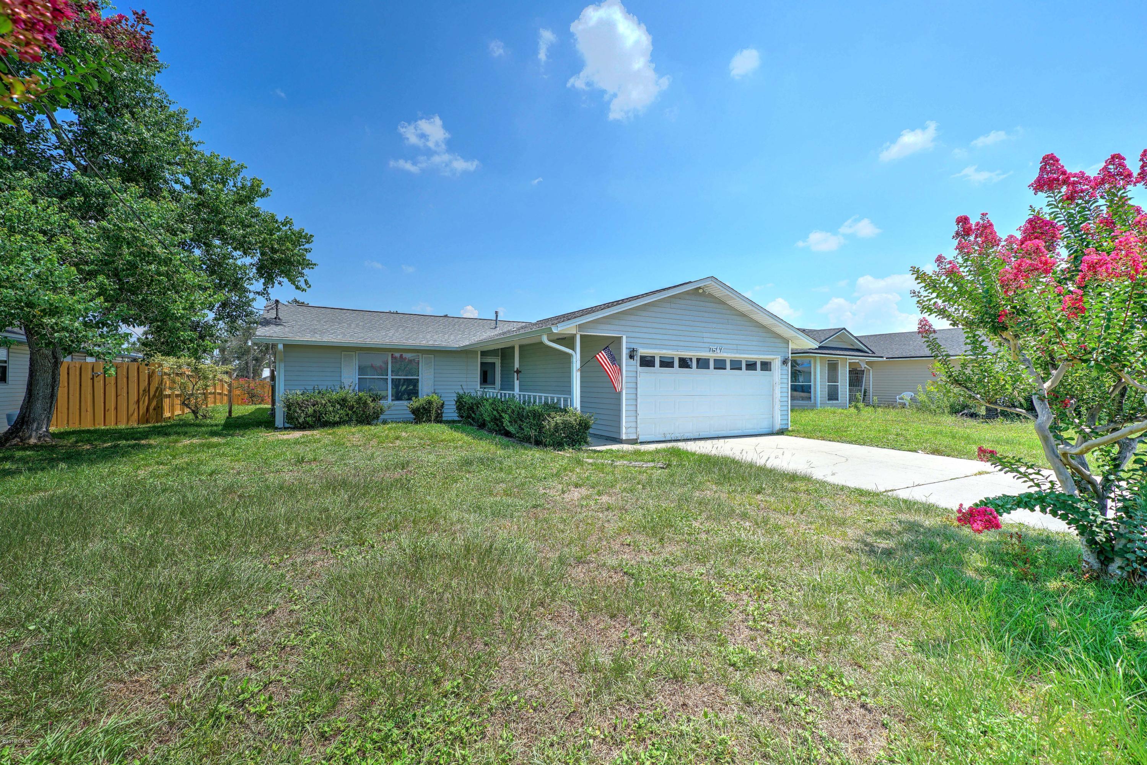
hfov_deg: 104.3
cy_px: 382
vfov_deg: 81.2
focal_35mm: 14
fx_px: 446
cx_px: 574
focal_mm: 14
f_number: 8
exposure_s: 1/400
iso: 100
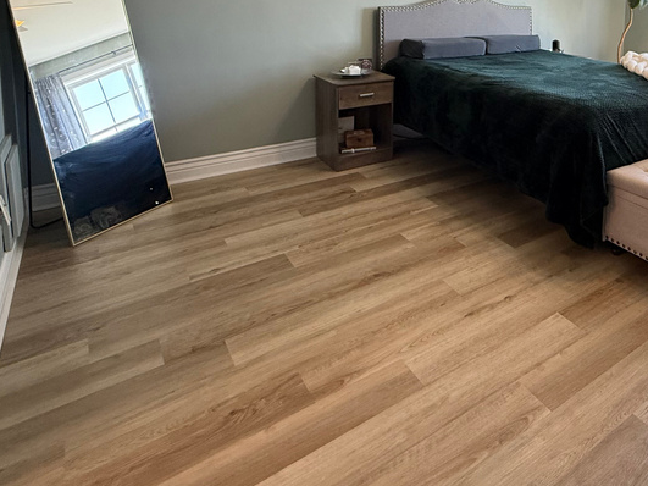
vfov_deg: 46.2
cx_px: 497
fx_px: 505
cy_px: 46
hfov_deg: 61.2
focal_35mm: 27
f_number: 2.2
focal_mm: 2.22
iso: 250
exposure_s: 1/120
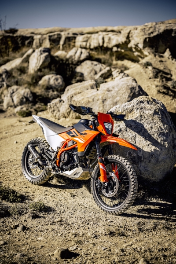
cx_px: 88
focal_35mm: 50
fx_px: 367
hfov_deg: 27.0
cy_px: 132
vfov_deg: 39.6
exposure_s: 1/8000
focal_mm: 50
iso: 100
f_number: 1.6
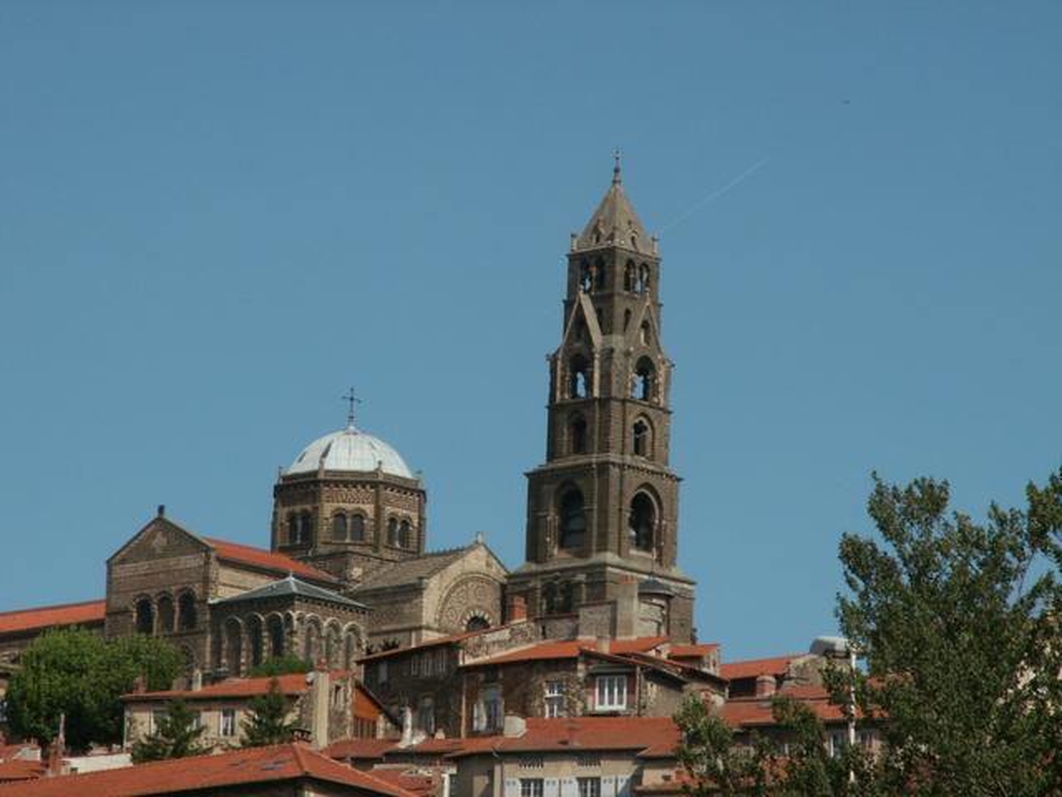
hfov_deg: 9.7
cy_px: 398
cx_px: 531
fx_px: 6228
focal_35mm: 203
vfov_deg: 7.3
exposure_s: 1/250
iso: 50
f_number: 8
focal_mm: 33.23
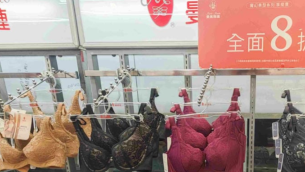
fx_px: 218
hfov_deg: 65.6
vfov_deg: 39.0
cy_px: 163
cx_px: 229
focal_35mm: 27
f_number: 1.8
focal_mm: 2.03
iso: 125
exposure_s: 1/60
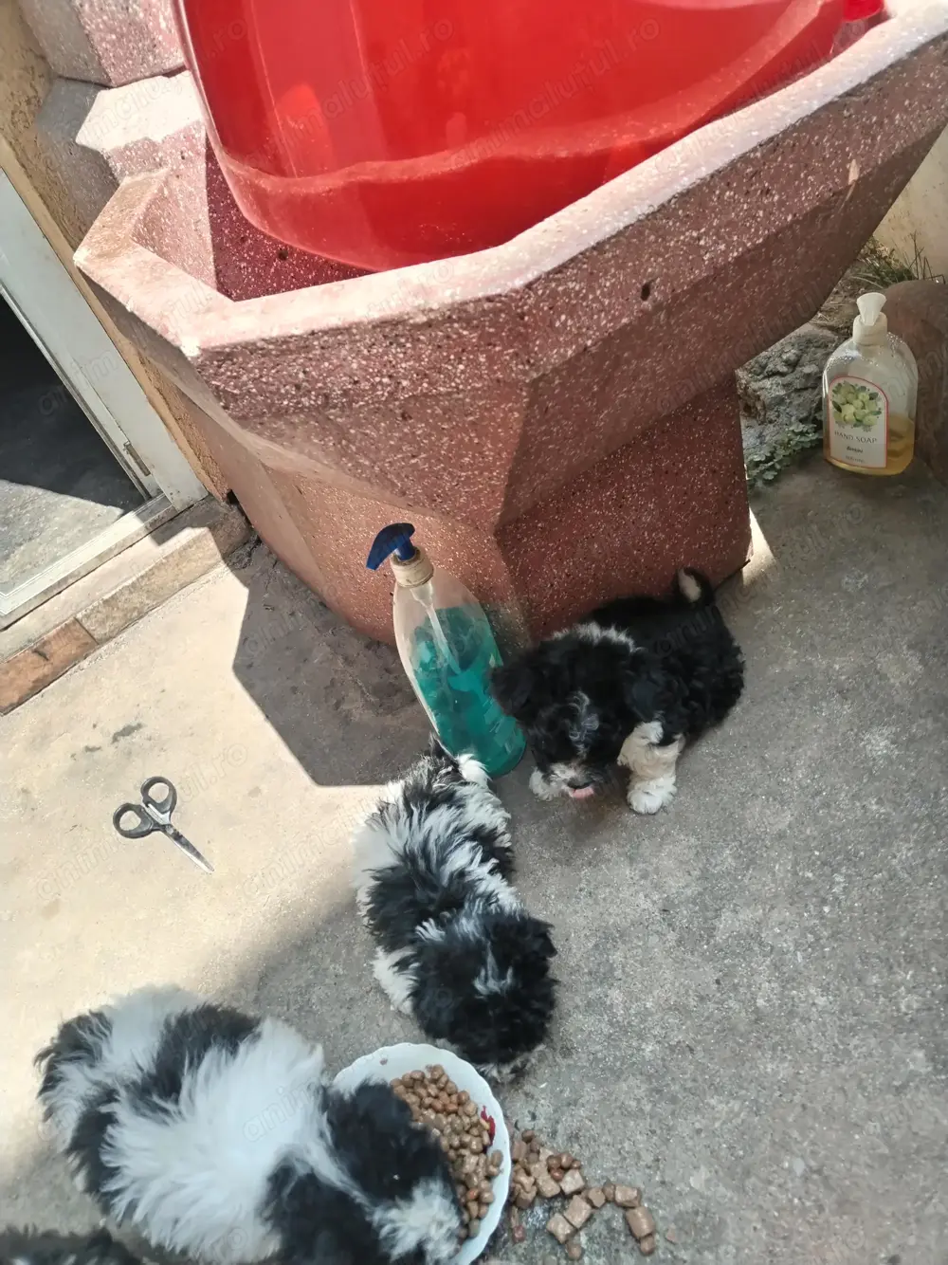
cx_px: 474
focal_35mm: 26
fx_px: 950
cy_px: 632
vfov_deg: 67.3
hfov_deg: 53.0
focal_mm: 4.75
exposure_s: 1/286
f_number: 1.8
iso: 100
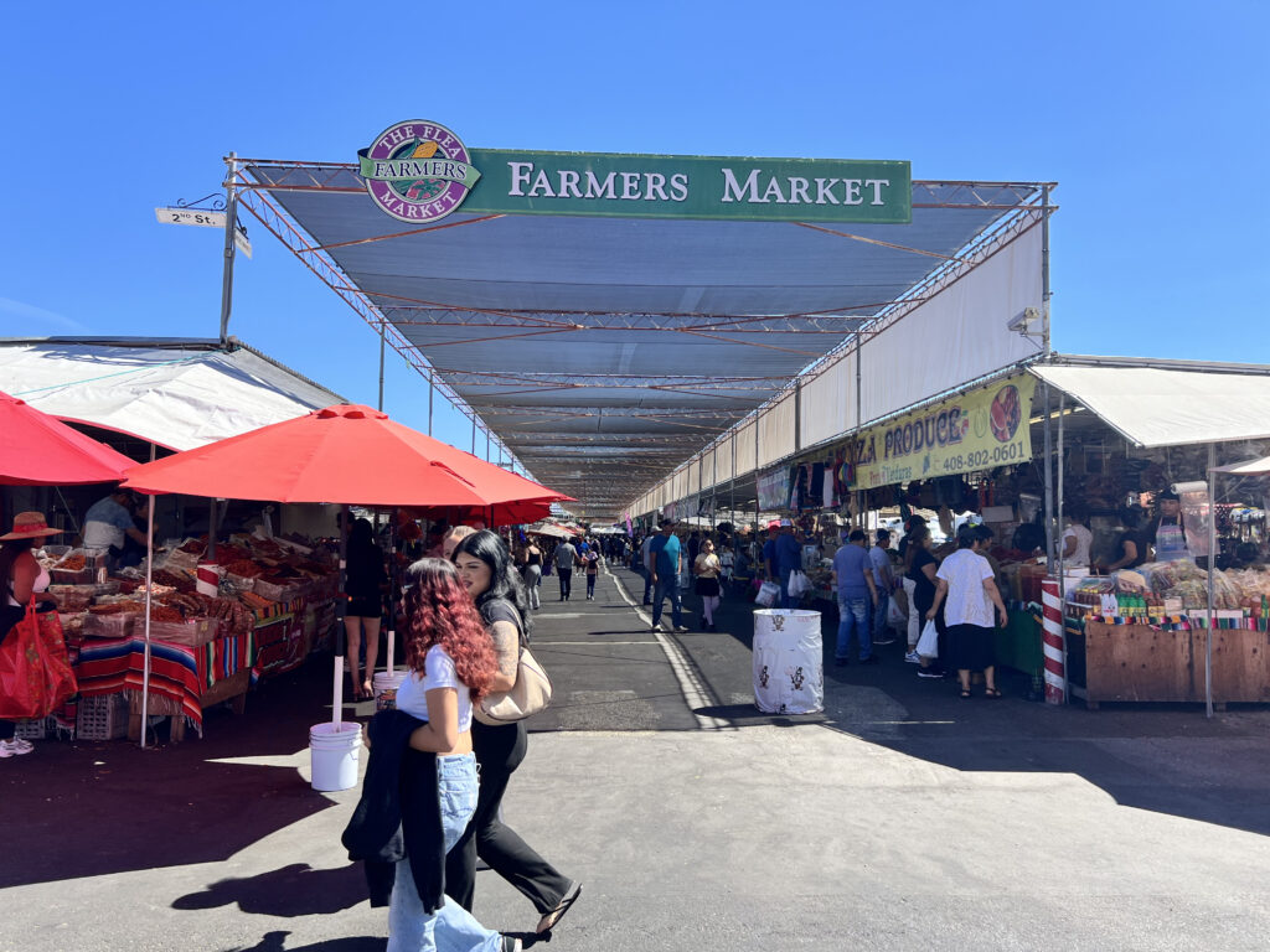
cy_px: 476
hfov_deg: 67.3
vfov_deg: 53.1
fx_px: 954
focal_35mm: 26
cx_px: 635
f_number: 1.5
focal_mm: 5.7
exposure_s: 1/1901
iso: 50
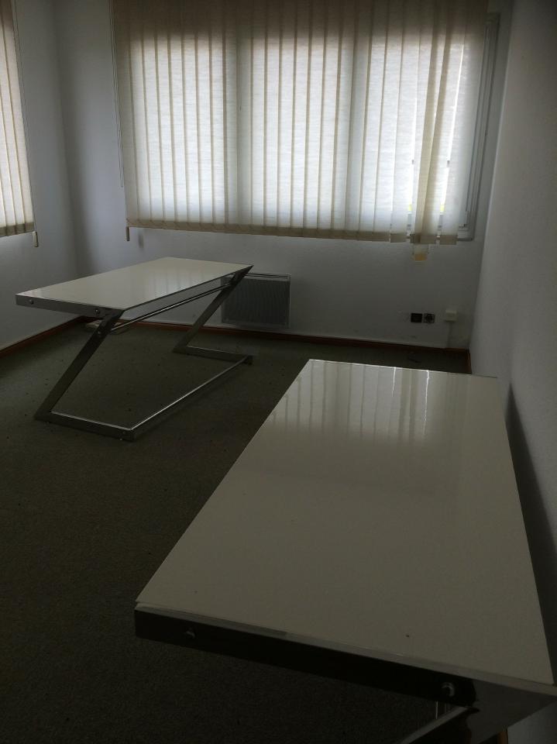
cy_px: 372
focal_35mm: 29
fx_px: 623
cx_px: 278
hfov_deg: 48.2
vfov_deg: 61.7
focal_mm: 4.15
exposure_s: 1/161
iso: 32
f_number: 2.2
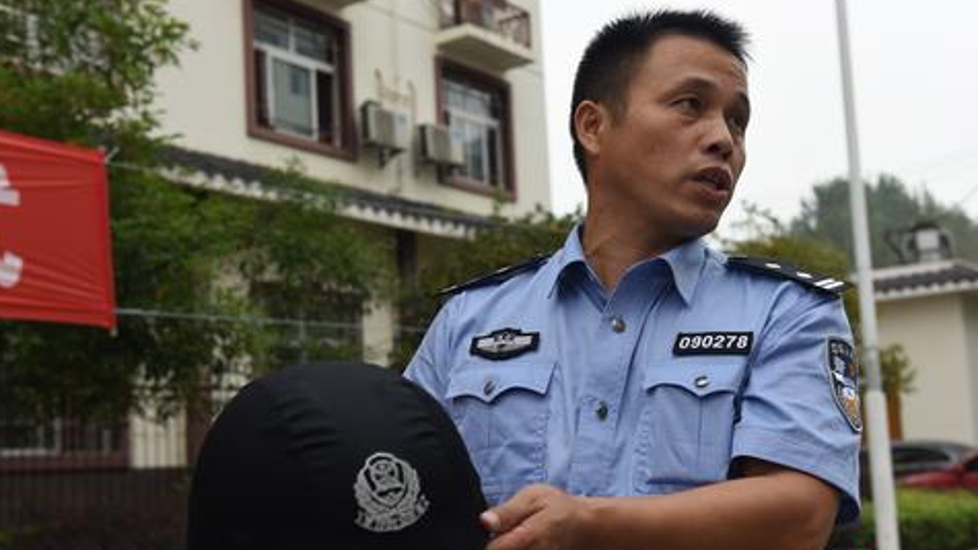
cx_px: 523
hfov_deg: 40.6
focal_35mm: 51
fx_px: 1322
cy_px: 314
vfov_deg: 23.5
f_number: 4.5
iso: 200
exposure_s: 1/200
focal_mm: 42
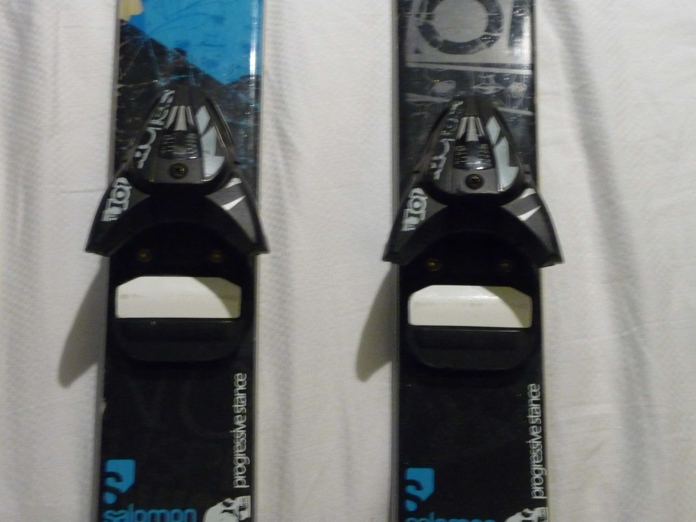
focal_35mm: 48
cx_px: 348
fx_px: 965
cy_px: 261
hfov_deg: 39.7
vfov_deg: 30.3
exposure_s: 1/20
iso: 800
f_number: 4.2
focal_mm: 8
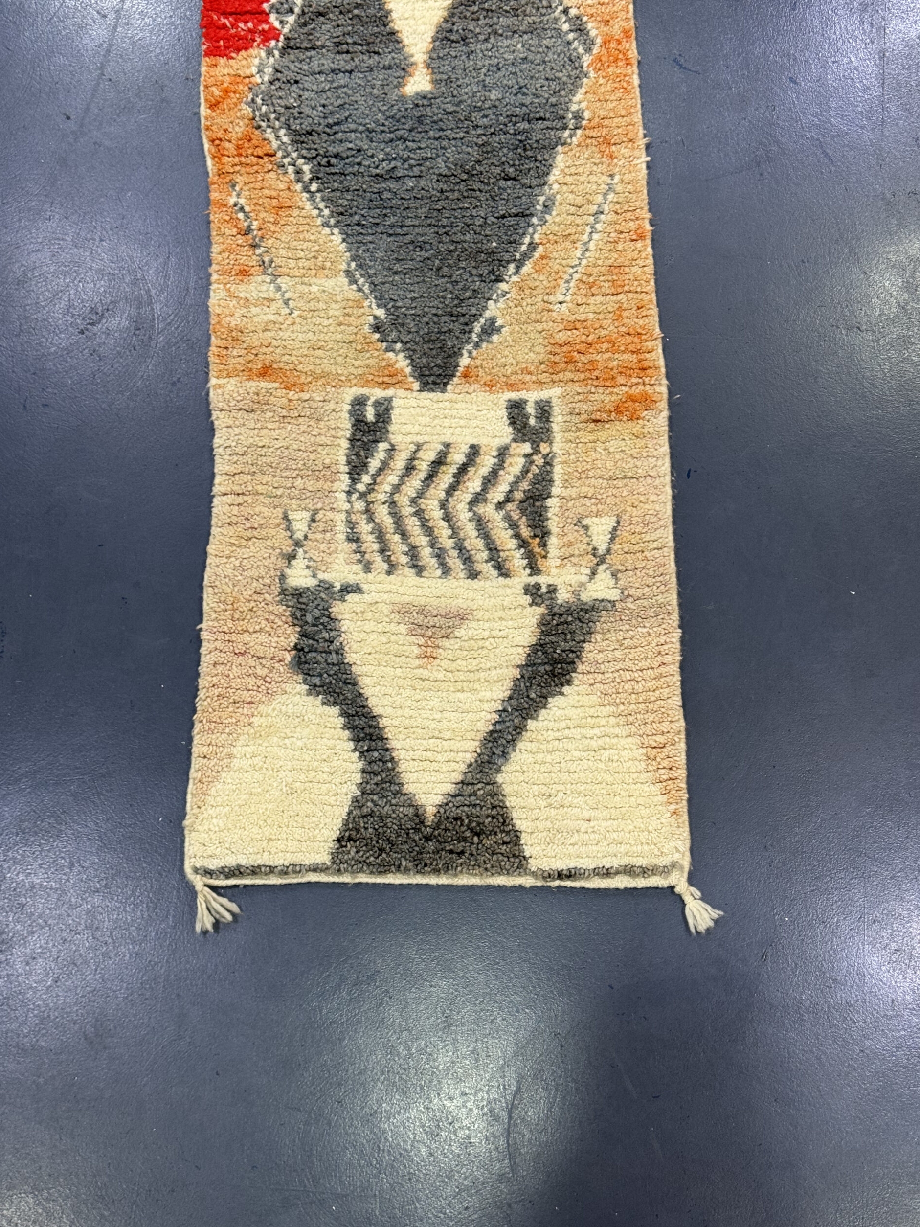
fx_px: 1736
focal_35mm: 49
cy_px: 623
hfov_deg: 29.7
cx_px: 452
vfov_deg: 38.9
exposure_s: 1/50
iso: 100
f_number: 1.78
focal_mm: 6.76
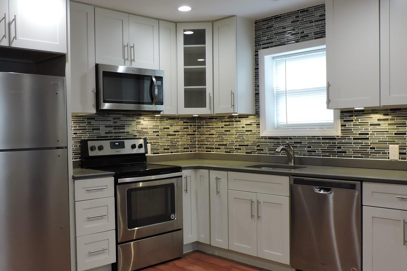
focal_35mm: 37
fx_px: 418
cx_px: 183
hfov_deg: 51.8
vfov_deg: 35.9
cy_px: 141
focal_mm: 4.3
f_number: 3
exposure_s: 1/30
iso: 220
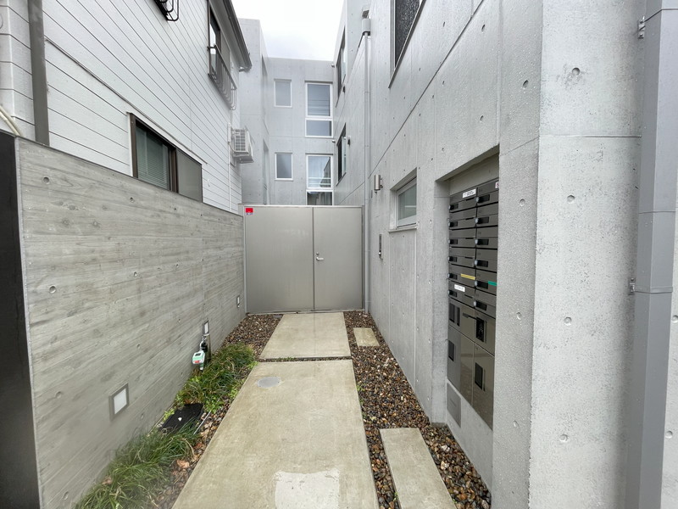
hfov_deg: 102.1
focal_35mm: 14
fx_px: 274
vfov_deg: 85.7
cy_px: 254
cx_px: 339
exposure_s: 1/99
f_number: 2.4
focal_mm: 1.54
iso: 25
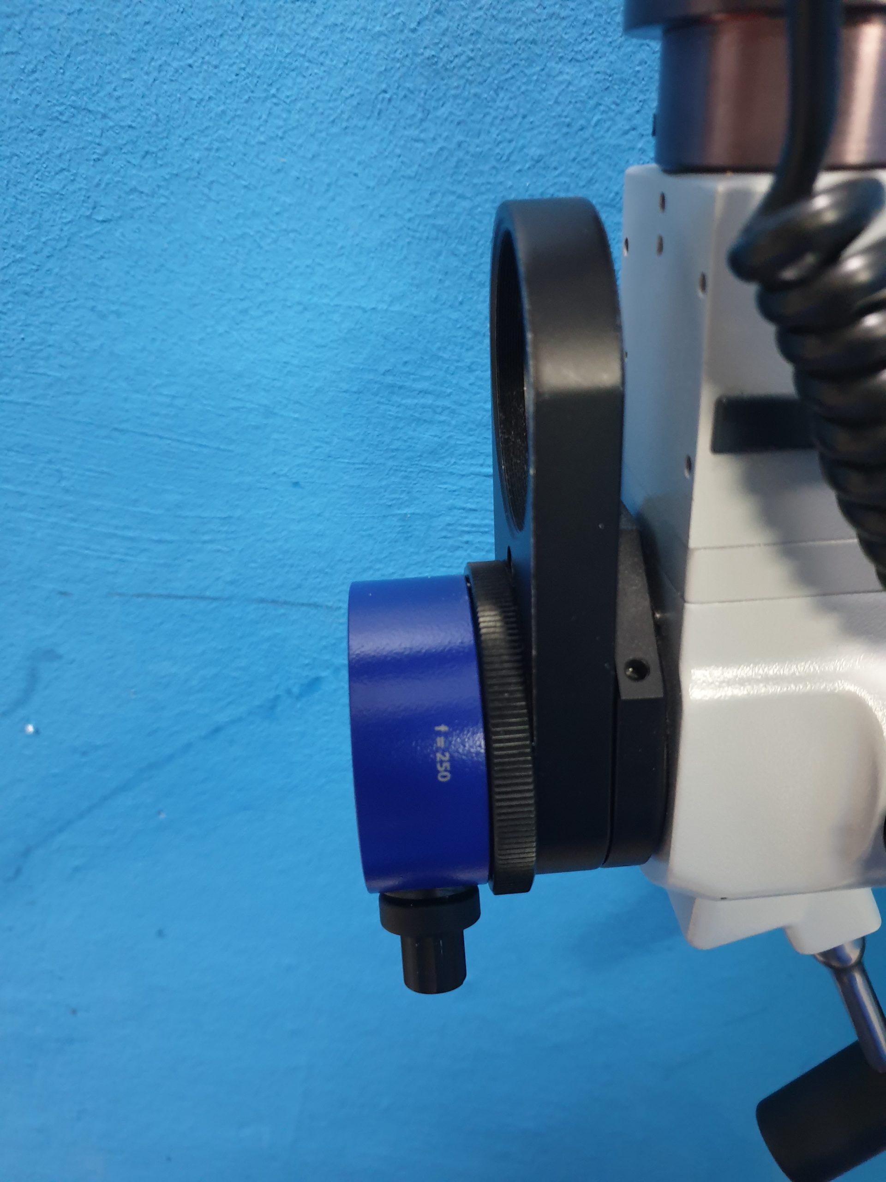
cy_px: 591
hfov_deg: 53.1
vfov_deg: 67.3
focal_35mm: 26
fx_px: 887
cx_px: 443
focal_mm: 4.3
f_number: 1.5
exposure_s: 1/14
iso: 320
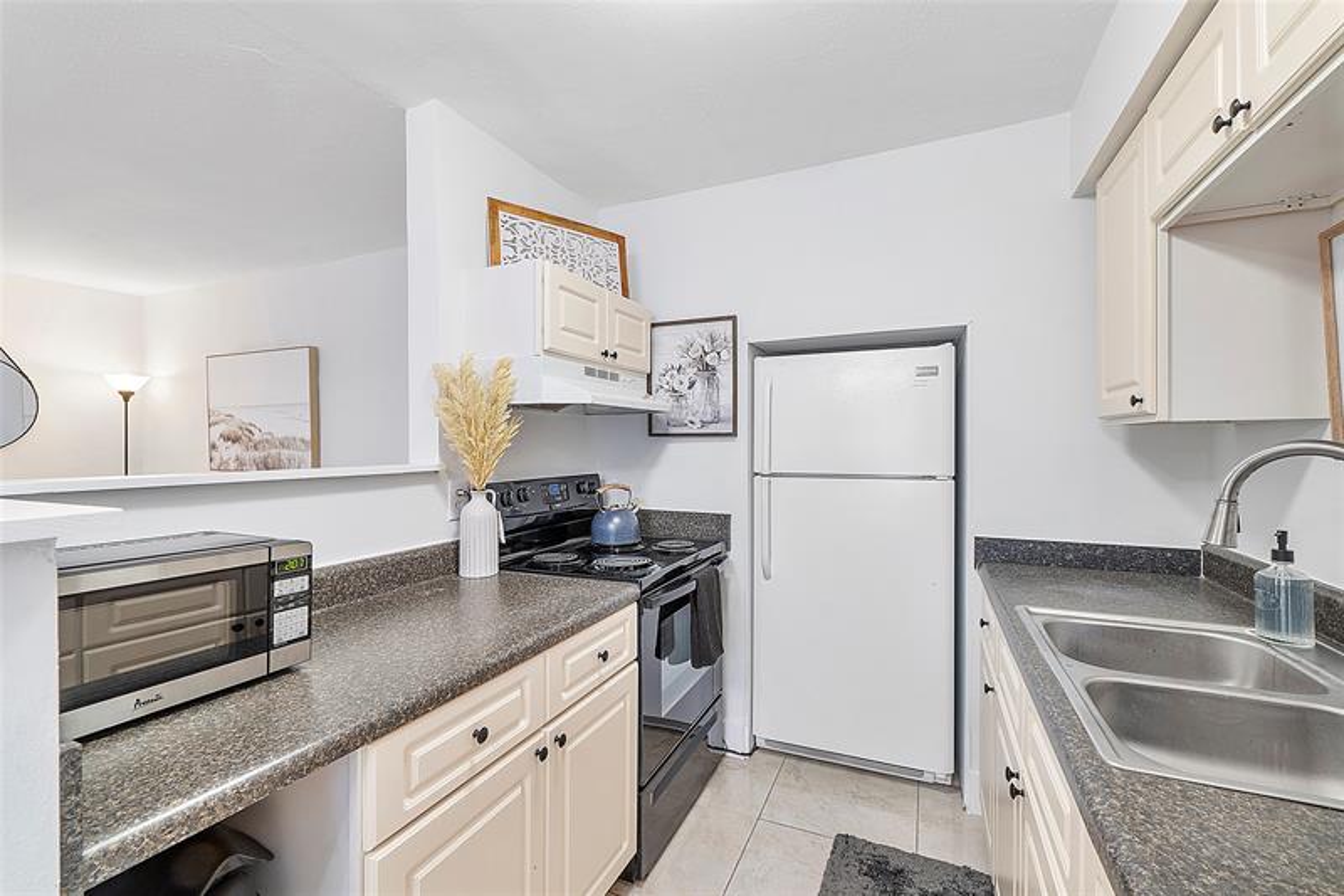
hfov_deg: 100.4
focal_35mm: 15
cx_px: 672
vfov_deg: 77.3
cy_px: 448
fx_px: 560
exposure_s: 1/2.5
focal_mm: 10
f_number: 11
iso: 160
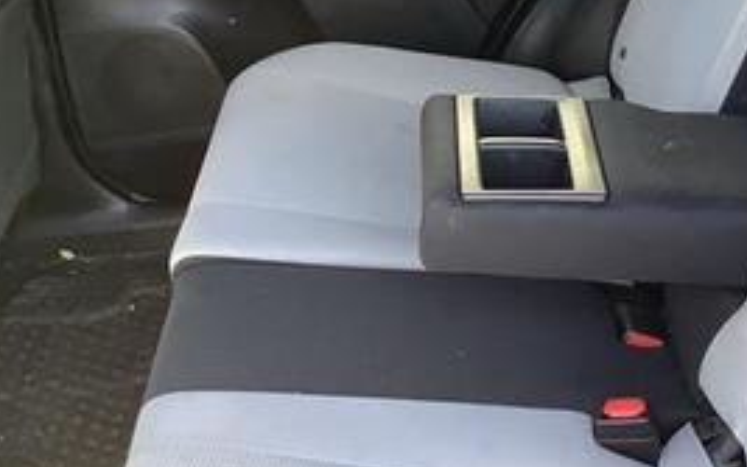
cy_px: 137
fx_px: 1262
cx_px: 638
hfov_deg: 31.7
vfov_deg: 20.9
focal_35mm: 62
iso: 125
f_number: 2.4
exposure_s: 1/60
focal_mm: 3.3
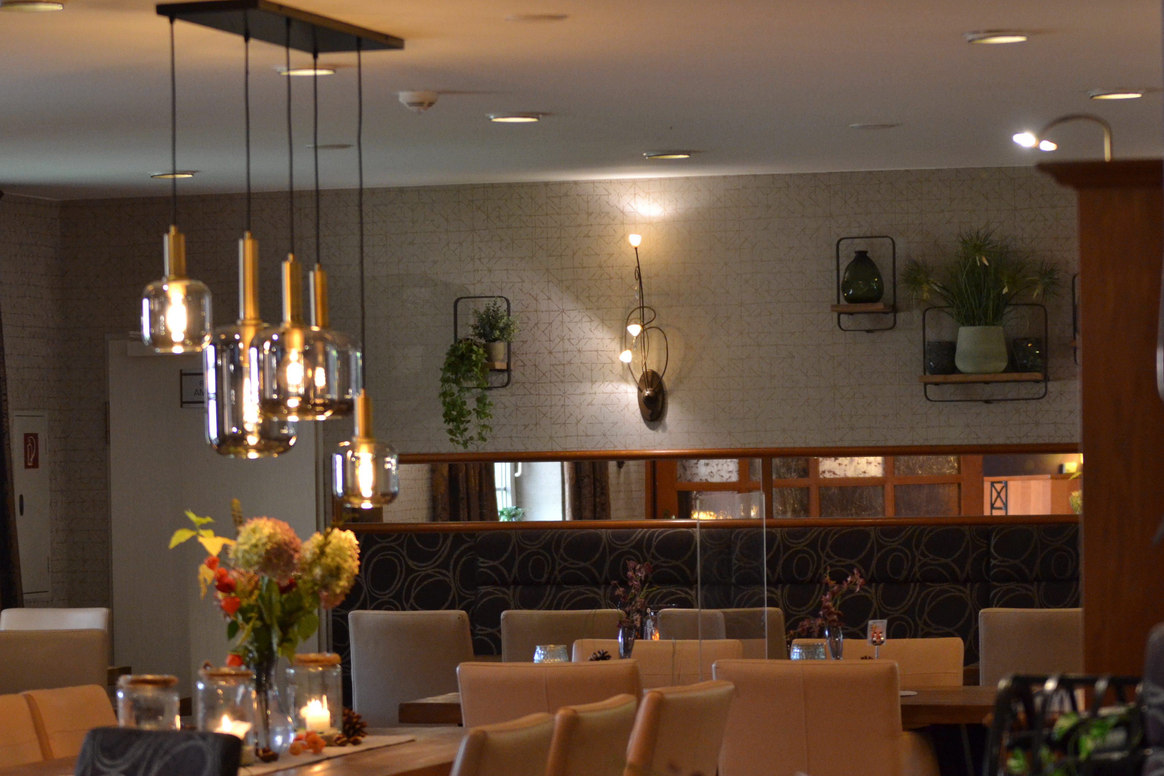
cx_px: 676
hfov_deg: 16.4
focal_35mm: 125
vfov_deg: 11.0
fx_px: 4041
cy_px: 455
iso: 1400
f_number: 2.8
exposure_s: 1/60
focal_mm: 70
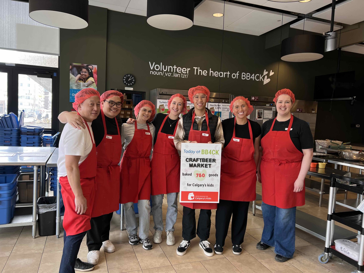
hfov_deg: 67.3
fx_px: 273
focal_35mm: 26
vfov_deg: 53.1
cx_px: 182
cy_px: 136
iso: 64
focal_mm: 5.7
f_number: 1.5
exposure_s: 1/121
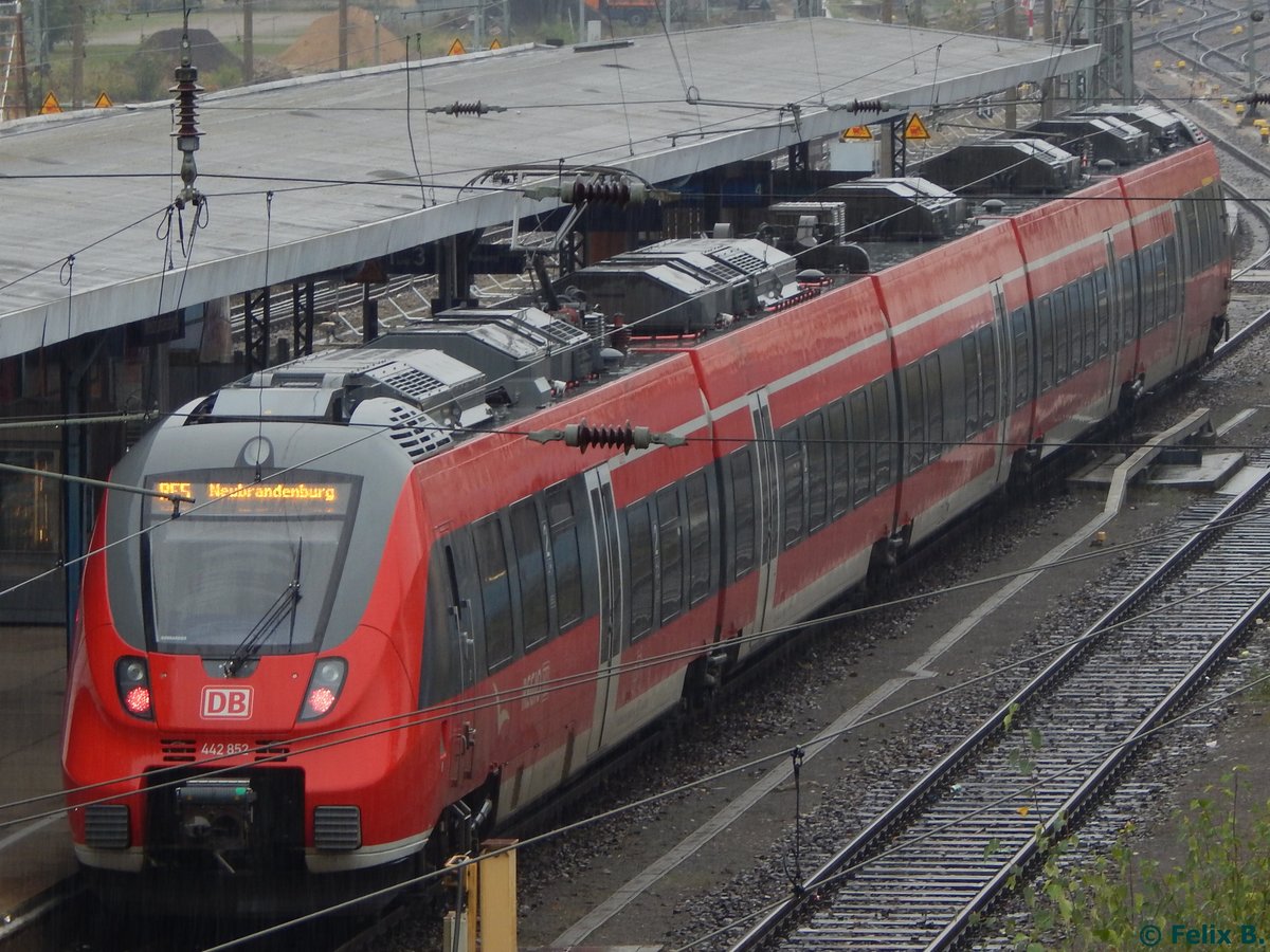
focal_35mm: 232
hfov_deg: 8.5
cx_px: 635
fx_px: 8512
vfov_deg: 6.4
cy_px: 476
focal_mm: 41.7
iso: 125
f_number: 5.6
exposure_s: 1/60
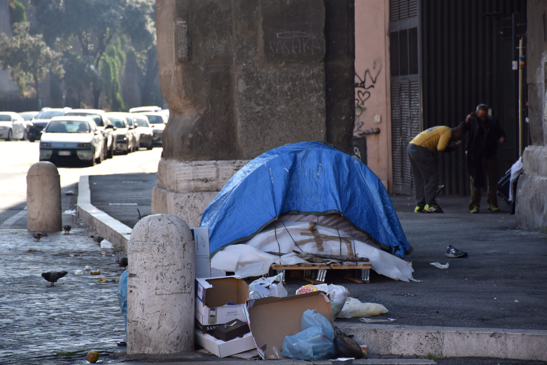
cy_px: 182
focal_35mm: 158
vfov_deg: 8.7
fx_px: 2393
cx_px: 274
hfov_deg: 13.0
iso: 320
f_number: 6.3
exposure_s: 1/640
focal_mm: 105
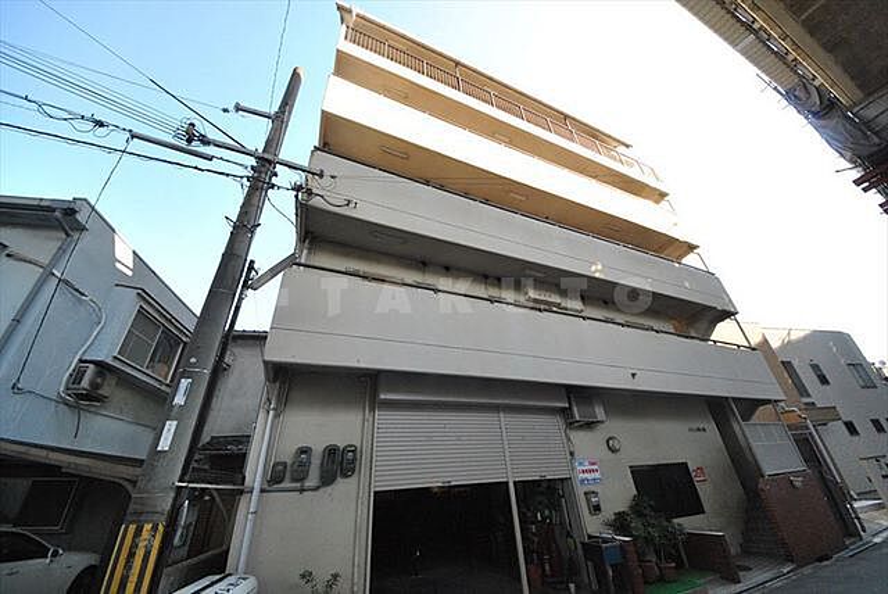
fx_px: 296
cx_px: 444
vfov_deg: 90.1
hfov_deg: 112.6
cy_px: 297
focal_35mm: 12
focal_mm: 8
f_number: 9
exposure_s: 1/320
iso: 800
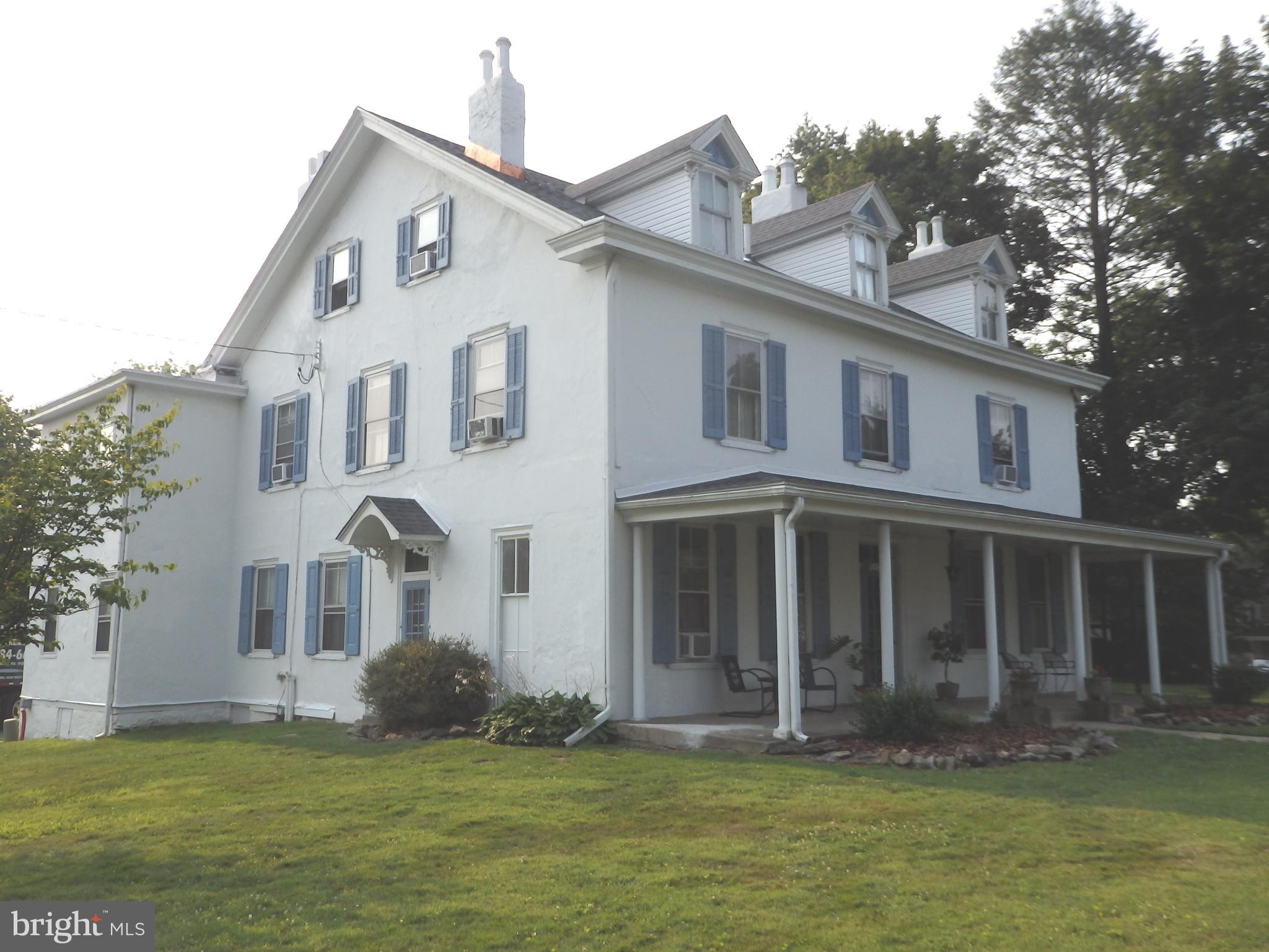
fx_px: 1100
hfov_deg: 60.0
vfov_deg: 46.8
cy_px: 476
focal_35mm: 30
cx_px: 634
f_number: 9.4
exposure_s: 1/200
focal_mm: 5.5
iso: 125
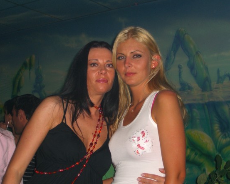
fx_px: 490
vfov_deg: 21.3
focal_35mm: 72
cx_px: 116
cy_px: 91
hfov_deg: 26.4
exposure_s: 1/60
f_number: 4
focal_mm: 14.2
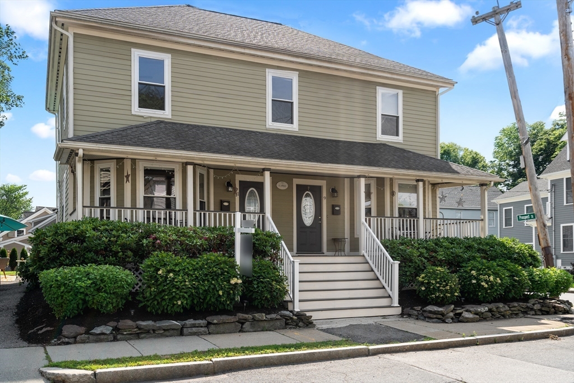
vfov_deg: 41.1
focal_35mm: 32
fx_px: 510
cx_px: 287
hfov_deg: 58.7
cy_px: 192
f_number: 7.1
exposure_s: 1/500
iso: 320
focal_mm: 32
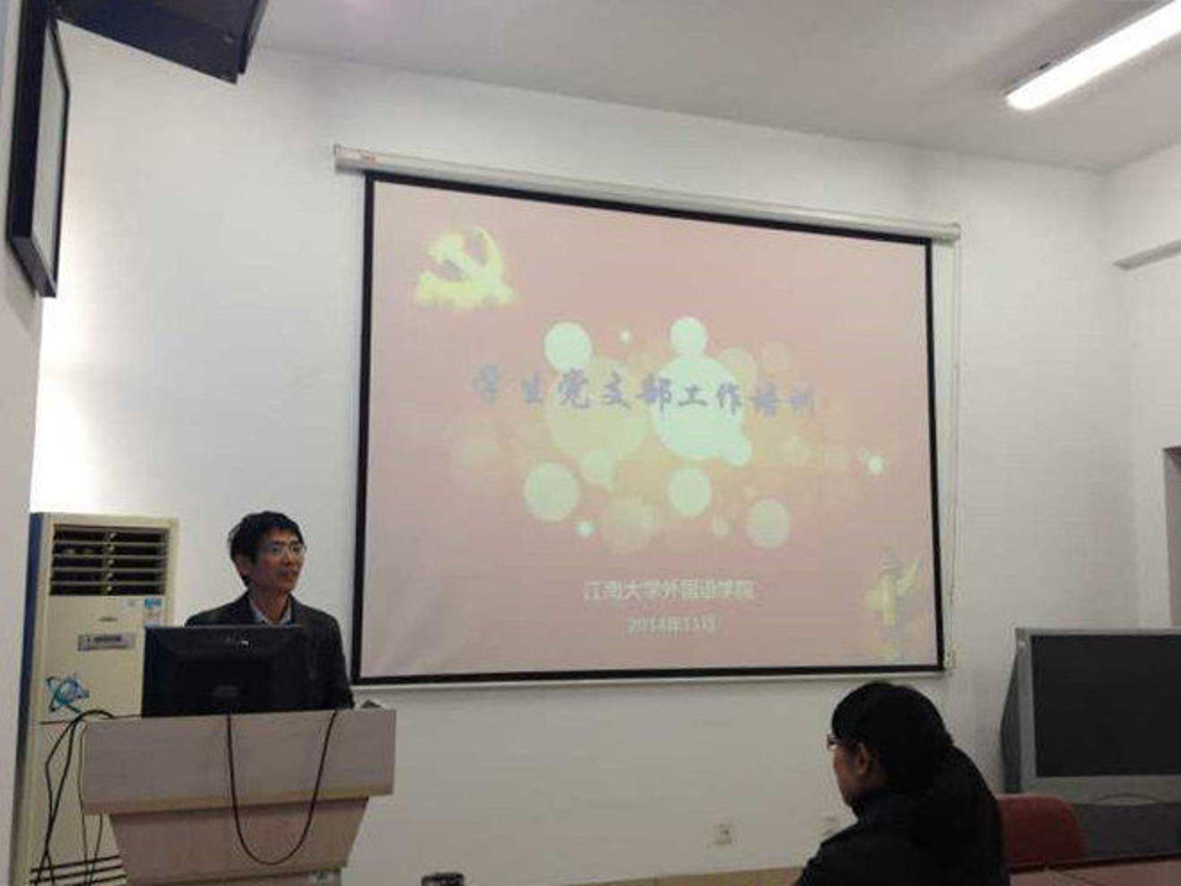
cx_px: 590
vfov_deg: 40.7
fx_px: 1194
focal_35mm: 35
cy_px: 443
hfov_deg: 52.6
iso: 50
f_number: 2.4
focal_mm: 4.28
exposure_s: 1/25
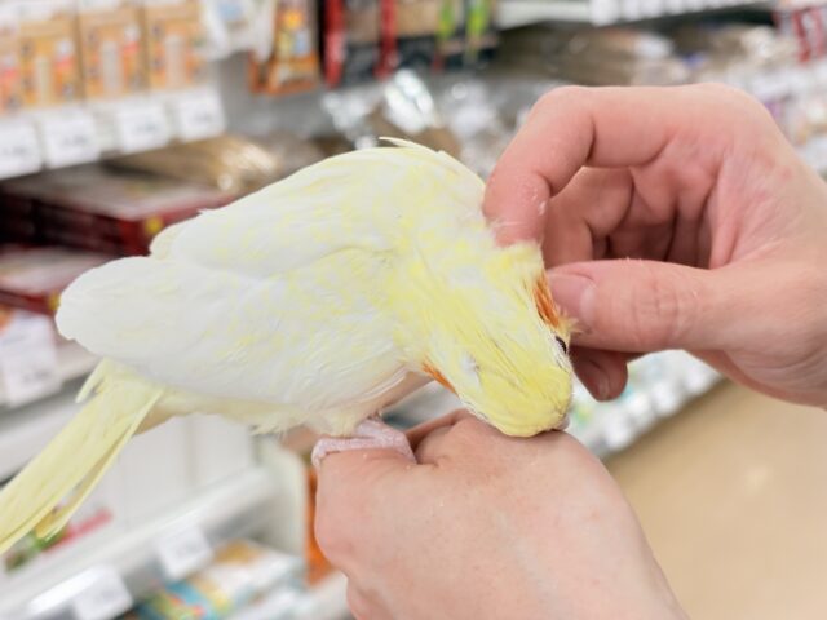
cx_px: 414
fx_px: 1242
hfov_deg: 36.8
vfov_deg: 28.0
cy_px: 310
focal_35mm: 52
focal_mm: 5.96
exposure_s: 1/50
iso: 32
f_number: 1.6
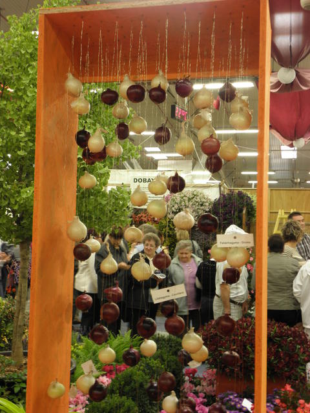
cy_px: 206
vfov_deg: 41.2
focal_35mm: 46
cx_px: 155
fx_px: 549
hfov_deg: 31.5
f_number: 3.4
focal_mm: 8.19
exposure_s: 1/10
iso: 125
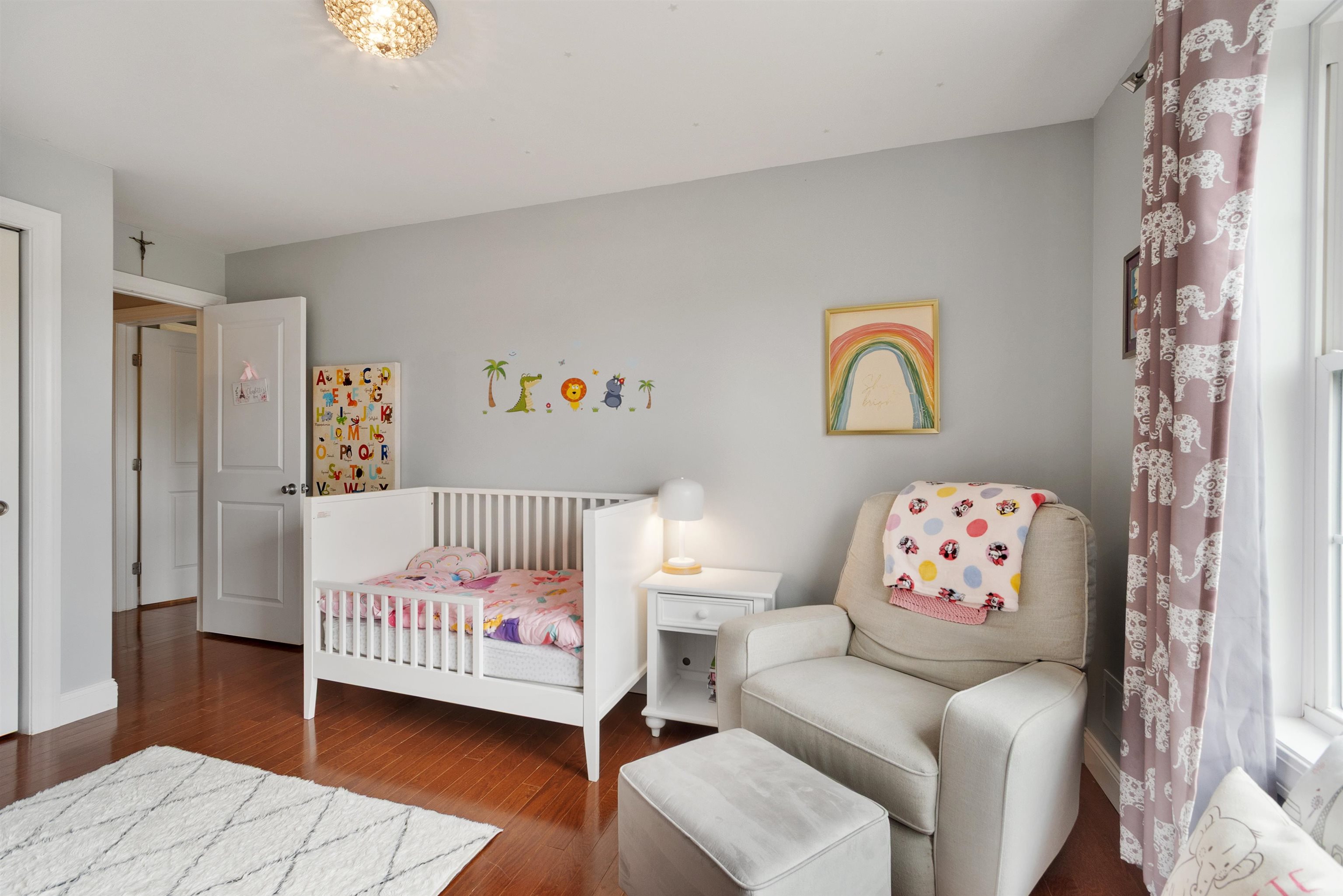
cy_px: 448
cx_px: 672
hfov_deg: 100.4
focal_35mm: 15
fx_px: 560
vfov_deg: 77.4
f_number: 8
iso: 320
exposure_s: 1/4
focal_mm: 10
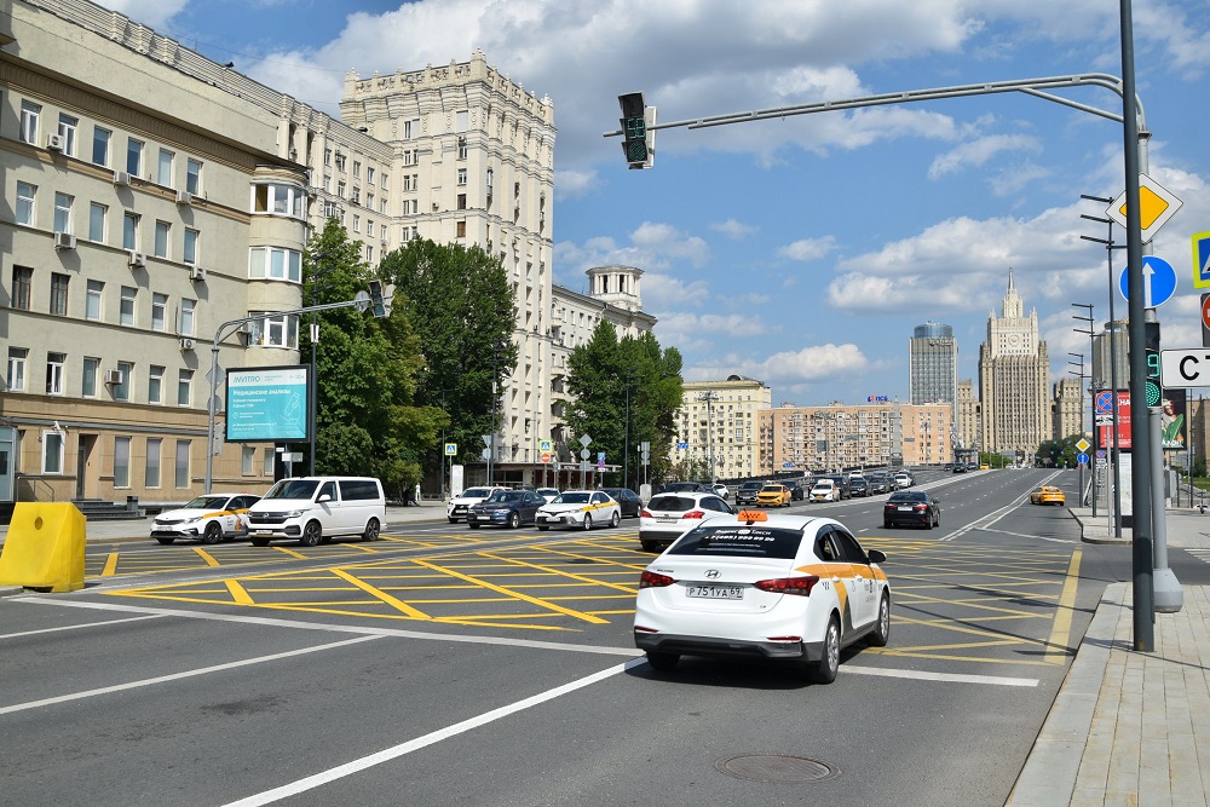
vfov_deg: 40.0
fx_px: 1109
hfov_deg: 57.2
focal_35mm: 33
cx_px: 605
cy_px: 404
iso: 100
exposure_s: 1/350
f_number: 9.5
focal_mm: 22
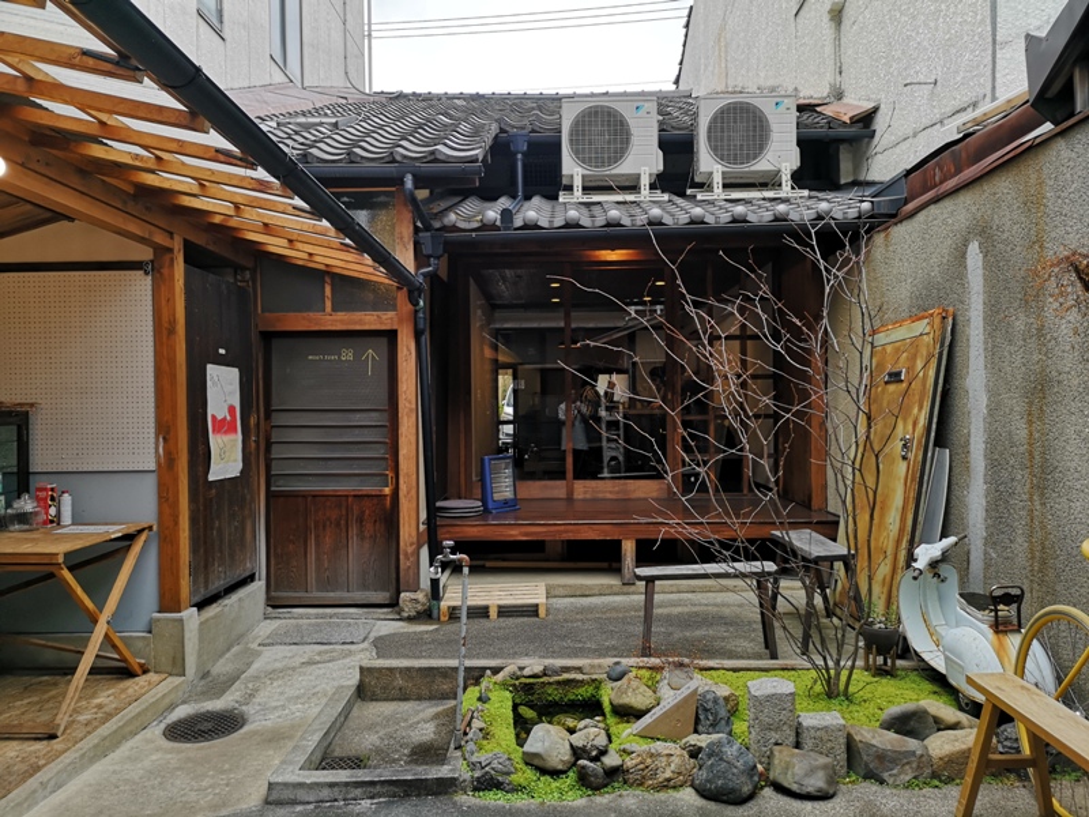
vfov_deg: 51.4
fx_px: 849
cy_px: 408
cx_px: 544
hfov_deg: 65.3
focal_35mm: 27
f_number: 1.8
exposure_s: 1/299
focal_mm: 3.95
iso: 50
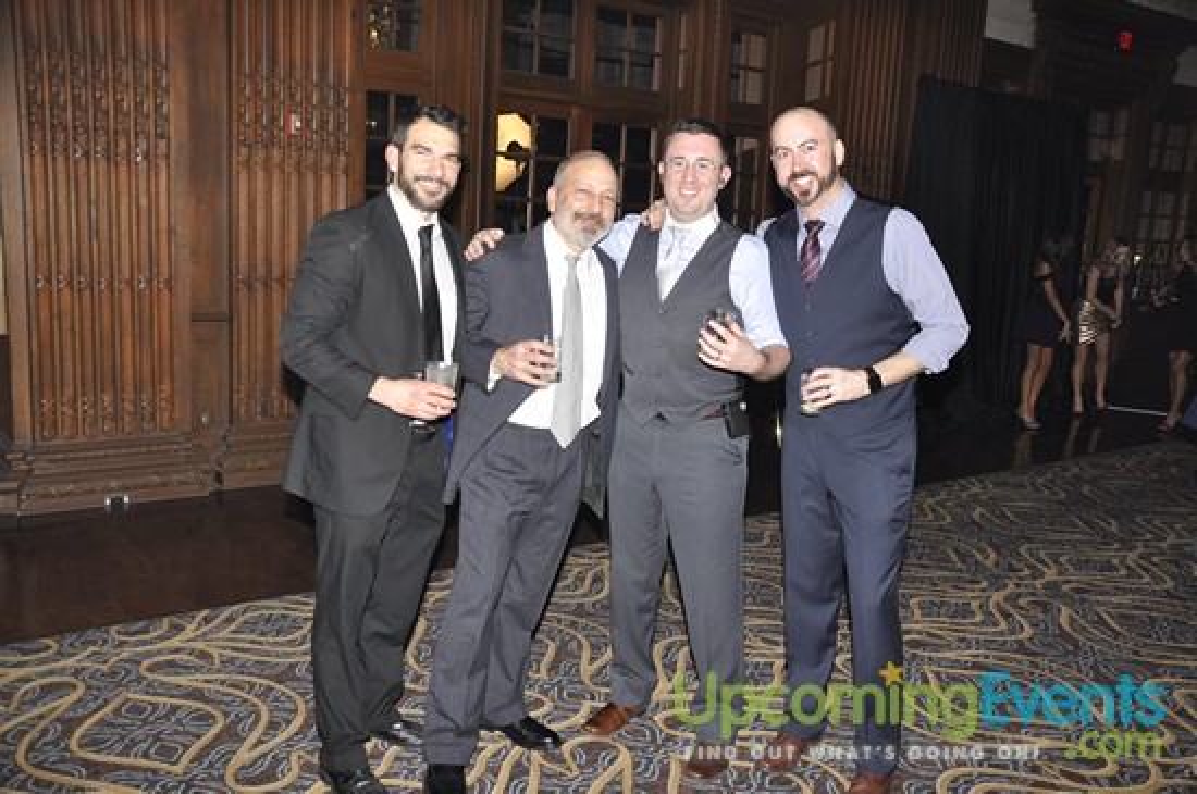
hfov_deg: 57.3
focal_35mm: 33
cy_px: 397
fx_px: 1096
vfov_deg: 39.9
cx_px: 598
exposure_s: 1/60
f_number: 5
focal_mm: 22
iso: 400
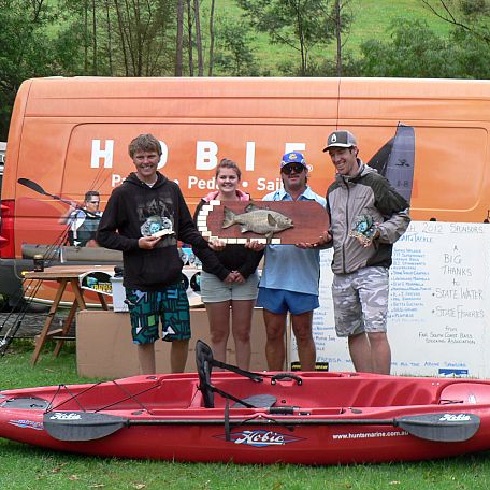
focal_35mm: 84
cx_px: 277
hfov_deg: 20.6
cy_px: 245
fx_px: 1345
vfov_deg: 20.6
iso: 80
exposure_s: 1/100
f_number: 3.2
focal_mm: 11.8
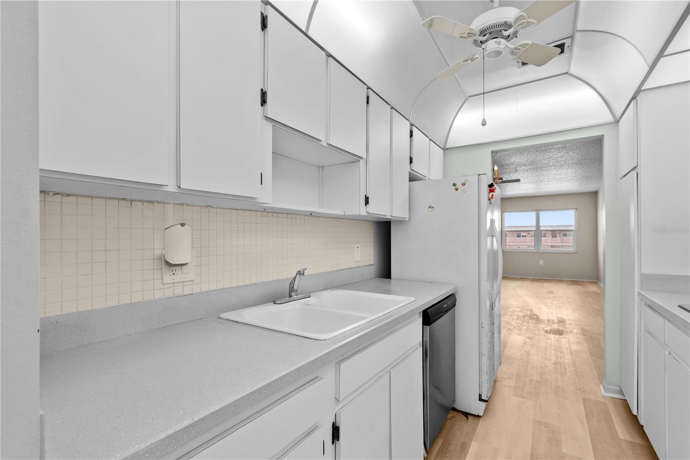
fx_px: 287
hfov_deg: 100.4
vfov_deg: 77.3
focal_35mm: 15
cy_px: 230
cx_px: 345
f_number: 7.1
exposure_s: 1/3
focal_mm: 10
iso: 100
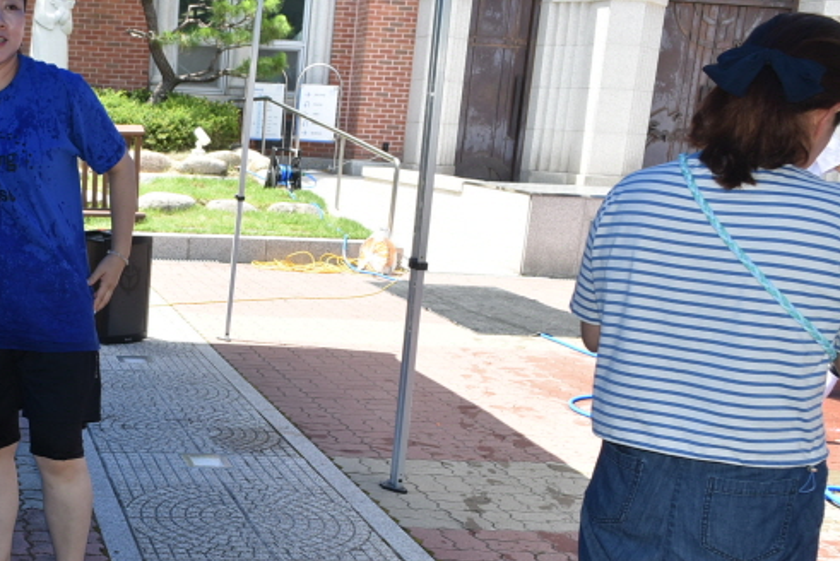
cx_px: 74
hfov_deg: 34.1
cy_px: 462
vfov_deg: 24.2
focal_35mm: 55
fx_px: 1284
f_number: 5.6
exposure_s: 1/125
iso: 100
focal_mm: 18
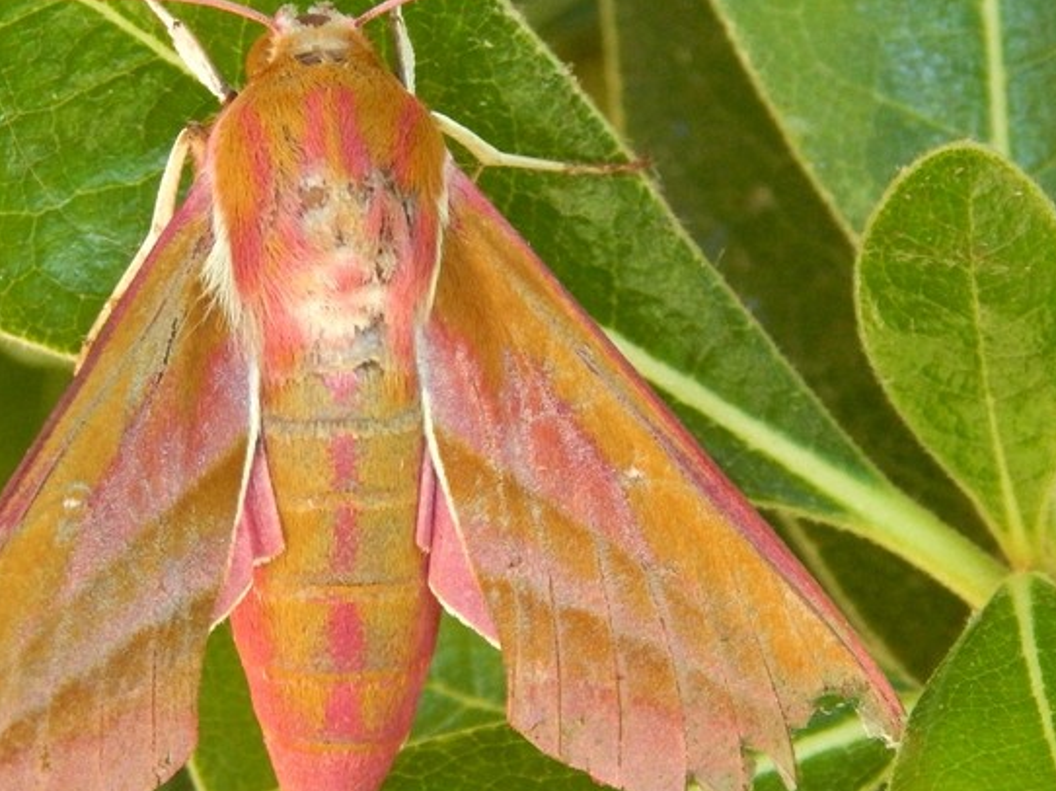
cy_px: 409
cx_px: 355
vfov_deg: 7.6
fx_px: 5946
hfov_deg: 10.1
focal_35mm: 195
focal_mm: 23.4
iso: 160
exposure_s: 1/60
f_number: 4.8
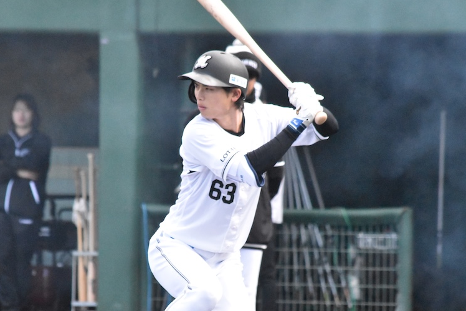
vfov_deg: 2.4
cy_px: 202
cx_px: 196
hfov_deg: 3.6
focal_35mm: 575
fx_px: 7444
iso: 10000
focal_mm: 280
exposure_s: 1/4000
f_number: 9
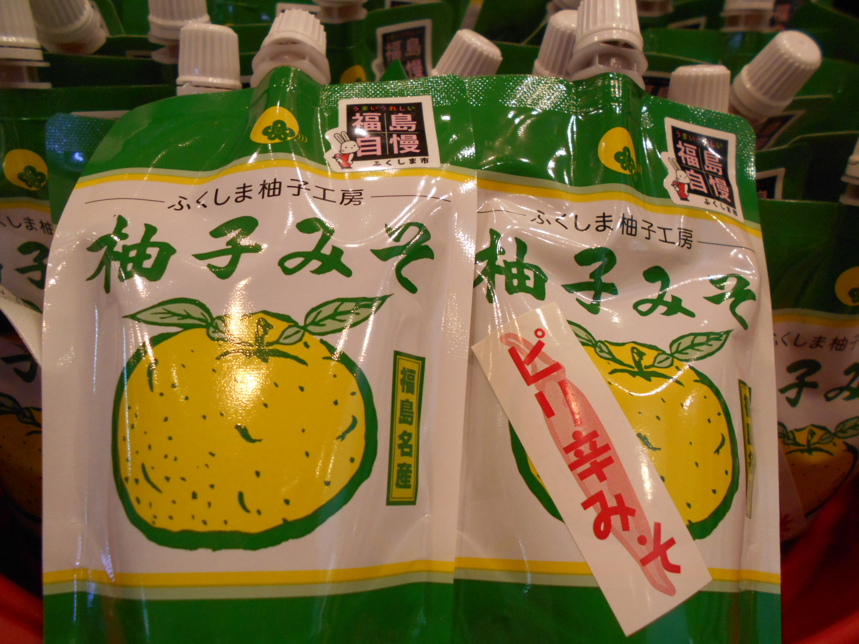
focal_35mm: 26
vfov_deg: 53.1
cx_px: 430
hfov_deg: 67.3
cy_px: 322
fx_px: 645
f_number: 3.2
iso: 320
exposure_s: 1/30
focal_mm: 4.6
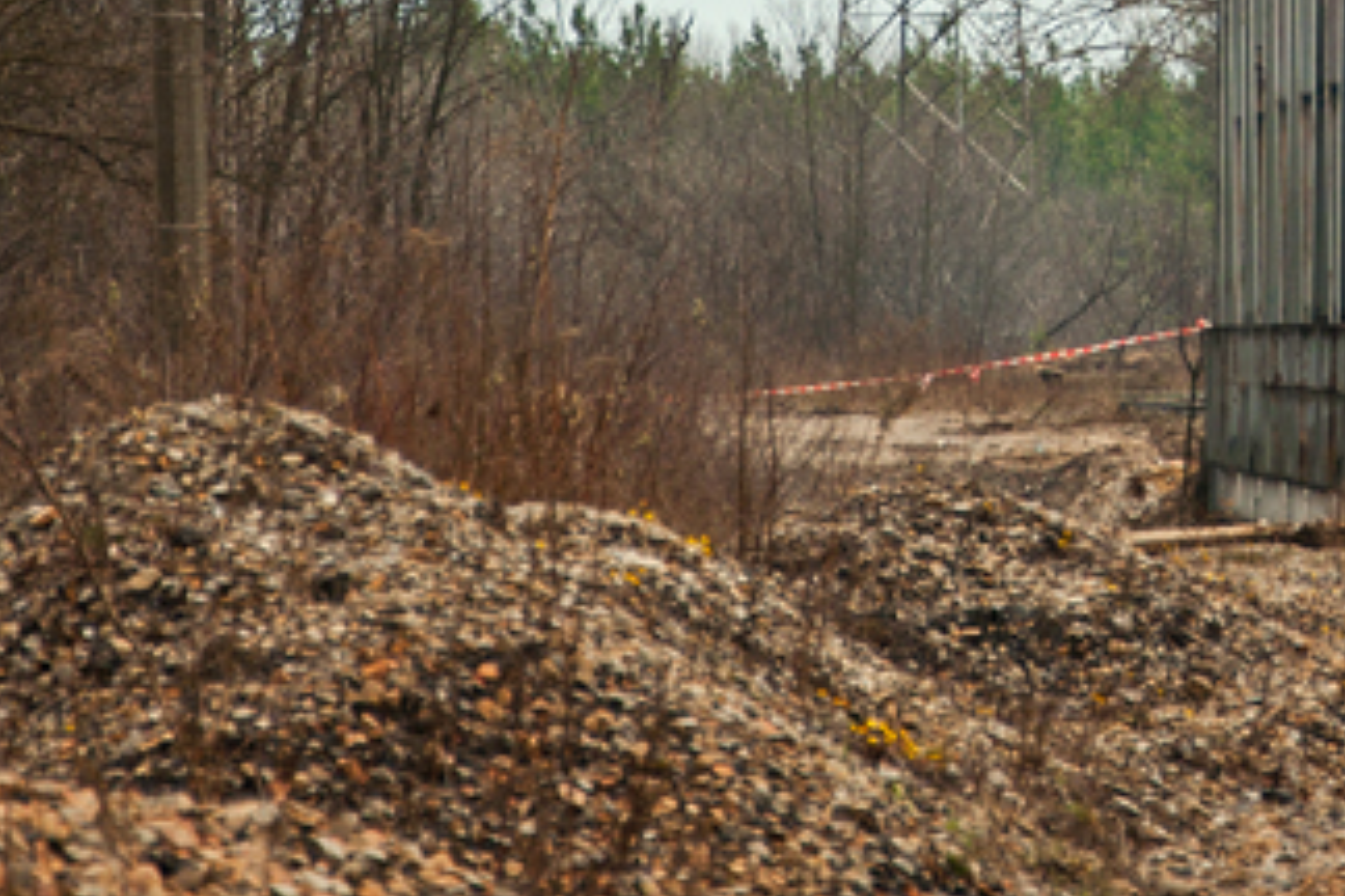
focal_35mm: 403
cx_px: 1474
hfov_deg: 5.1
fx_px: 15040
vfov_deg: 3.4
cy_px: -342
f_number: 5.6
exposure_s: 1/500
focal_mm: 85
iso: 200
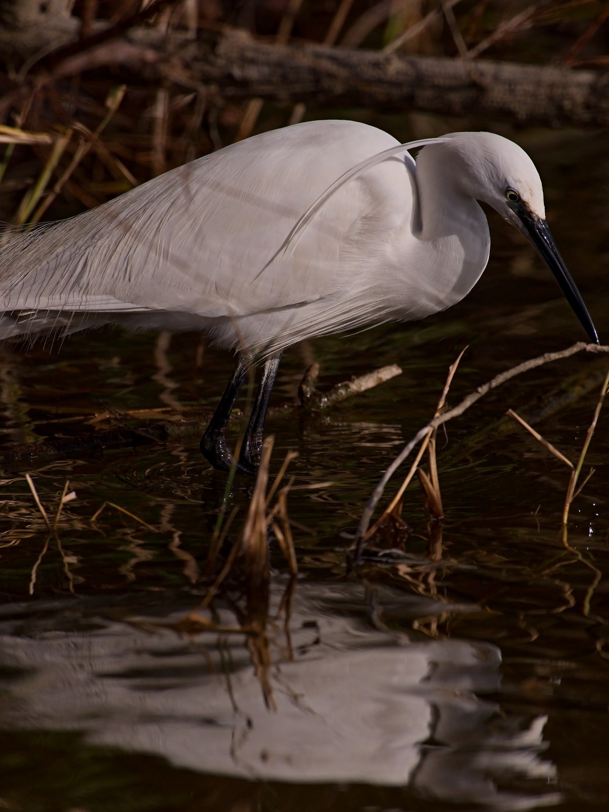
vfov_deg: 2.3
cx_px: 337
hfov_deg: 1.7
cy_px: 405
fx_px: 20335
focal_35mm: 867
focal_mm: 600
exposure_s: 1/4000
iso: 1000
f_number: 8
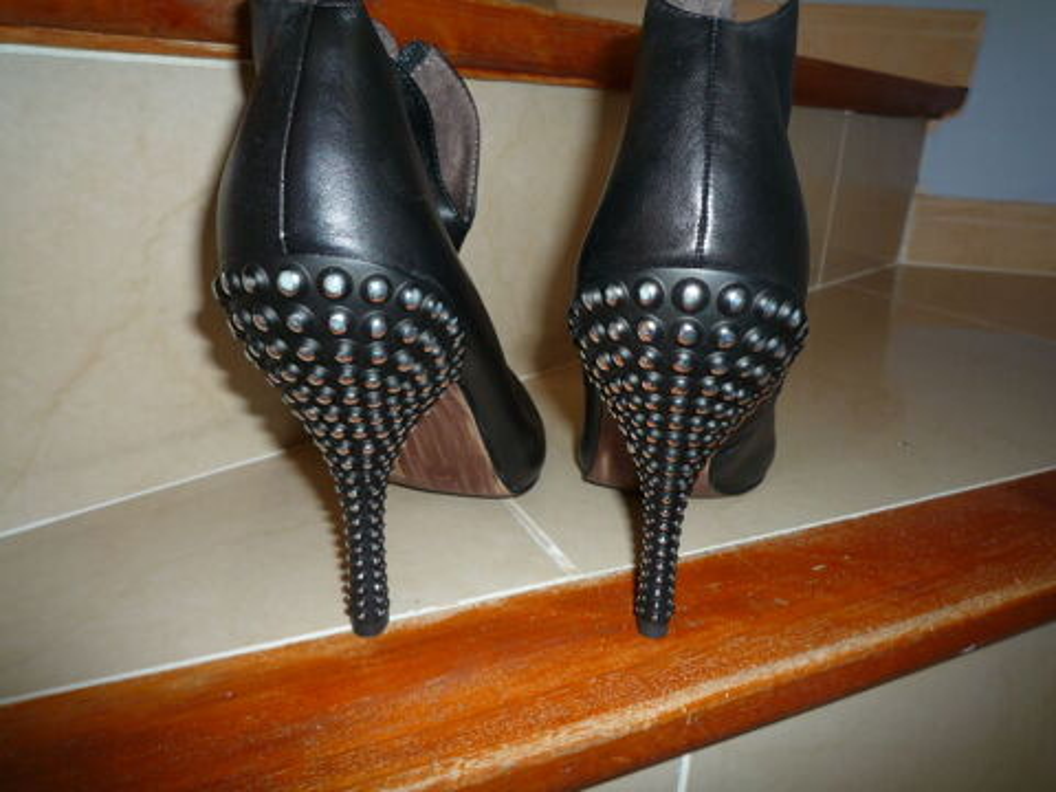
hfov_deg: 69.4
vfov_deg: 54.9
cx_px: 528
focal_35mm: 25
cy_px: 396
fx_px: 763
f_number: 4
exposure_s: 1/30
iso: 100
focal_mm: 4.4
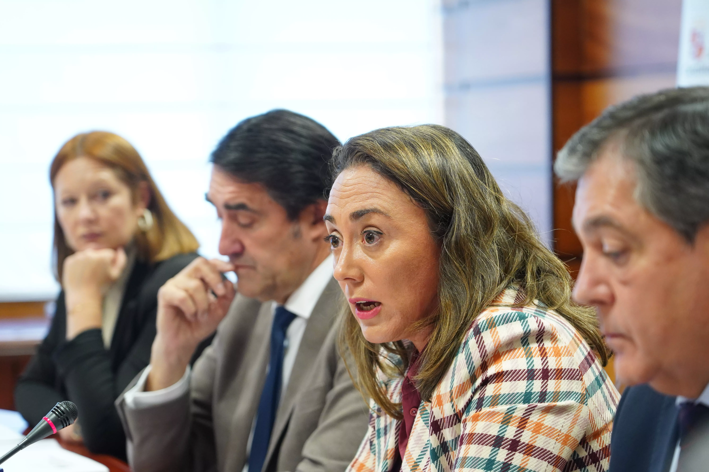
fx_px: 2068
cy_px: 236
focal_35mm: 105
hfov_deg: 19.5
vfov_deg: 13.0
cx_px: 354
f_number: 4.5
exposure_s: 1/200
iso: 5000
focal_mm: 105
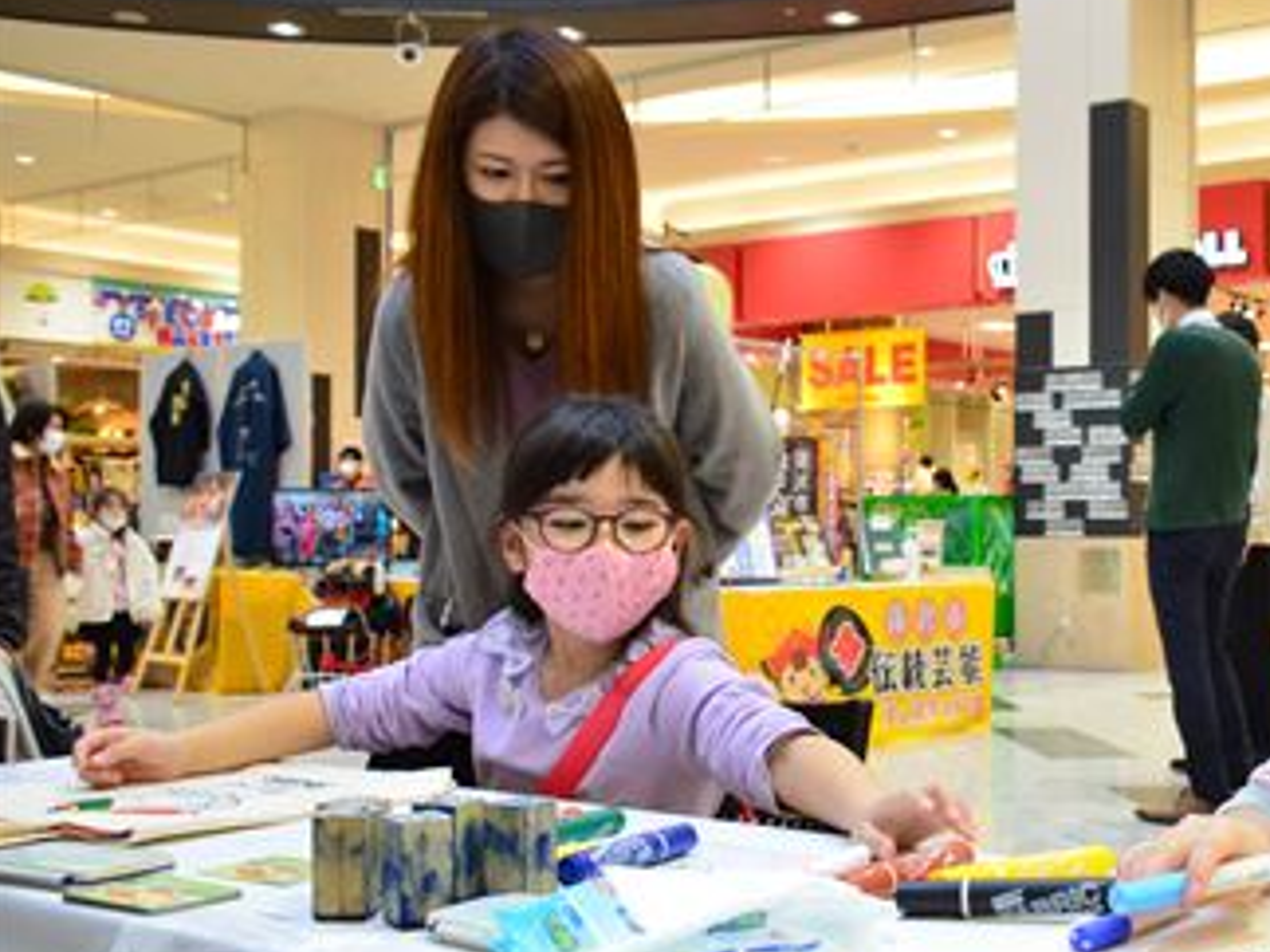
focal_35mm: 47
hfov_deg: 39.4
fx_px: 1714
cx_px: 967
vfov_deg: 31.0
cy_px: 525
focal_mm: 21
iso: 2500
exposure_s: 1/250
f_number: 5
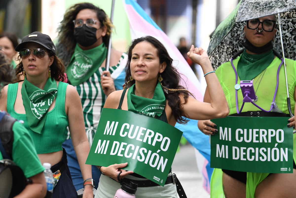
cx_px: 148
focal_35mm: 180
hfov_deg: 11.4
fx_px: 1480
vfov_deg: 7.6
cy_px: 99
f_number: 3.2
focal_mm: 120
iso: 200
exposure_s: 1/800
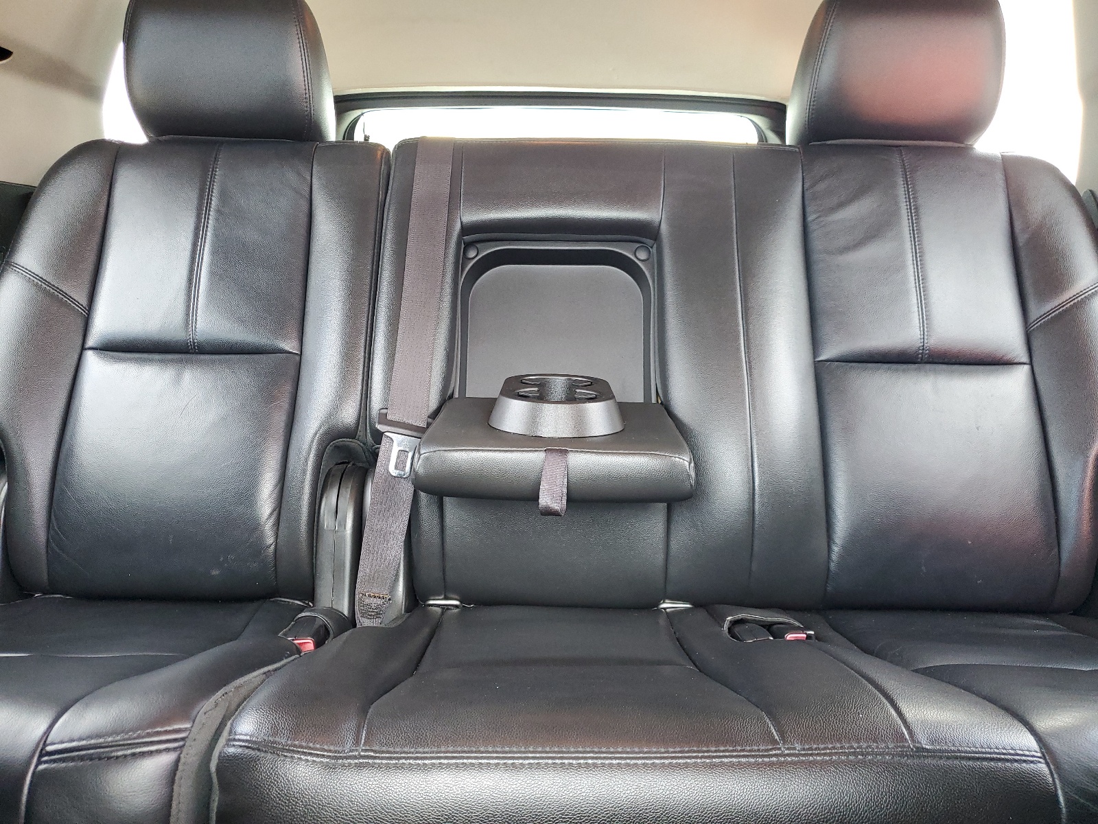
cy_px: 412
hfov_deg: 67.3
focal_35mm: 26
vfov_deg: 53.1
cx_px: 549
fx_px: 825
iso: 173
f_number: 1.5
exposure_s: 1/60.2
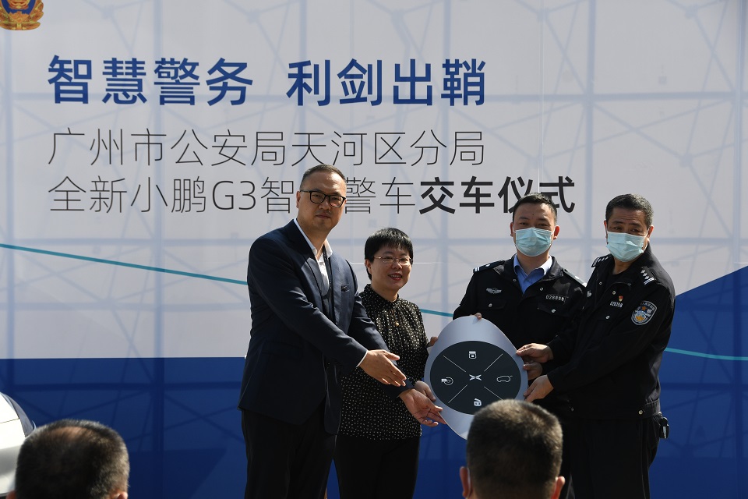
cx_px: 374
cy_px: 250
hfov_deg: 21.0
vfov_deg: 14.1
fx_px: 2015
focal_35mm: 97
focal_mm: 65
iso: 400
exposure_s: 1/1000
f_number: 8
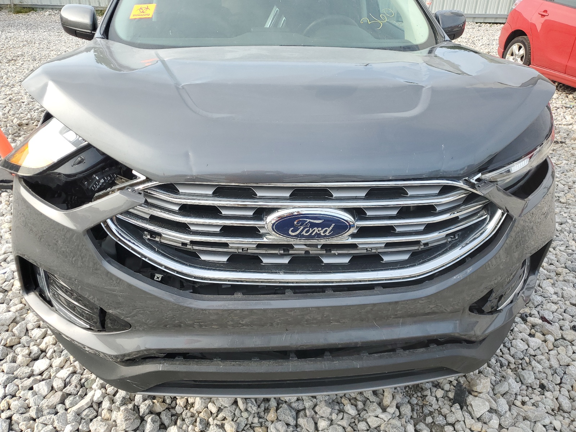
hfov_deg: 67.3
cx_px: 288
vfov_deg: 53.1
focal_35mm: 26
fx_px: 433
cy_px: 216
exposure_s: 1/769
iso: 50
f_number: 1.5
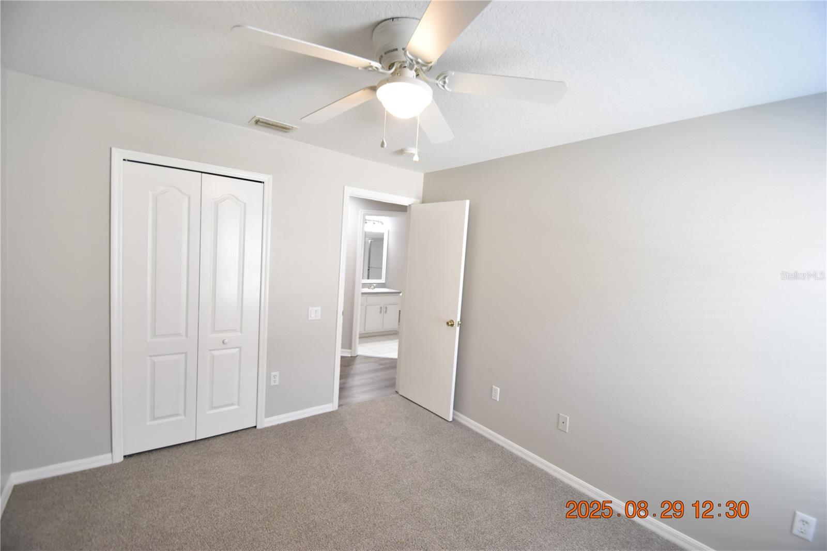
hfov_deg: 100.4
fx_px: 344
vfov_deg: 77.3
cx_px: 414
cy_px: 276
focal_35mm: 15
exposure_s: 1/60
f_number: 3.5
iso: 800
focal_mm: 10
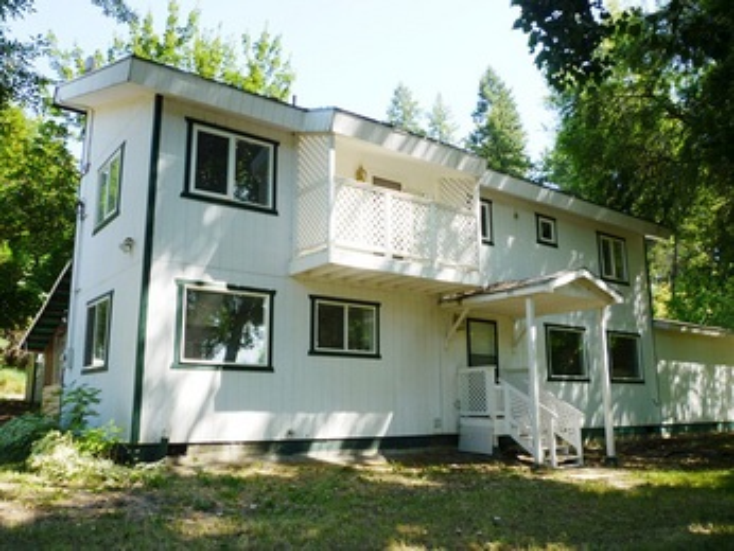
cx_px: 367
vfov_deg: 48.3
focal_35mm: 29
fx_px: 615
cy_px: 276
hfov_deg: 61.6
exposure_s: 1/200
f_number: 3.3
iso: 80
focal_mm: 5.2
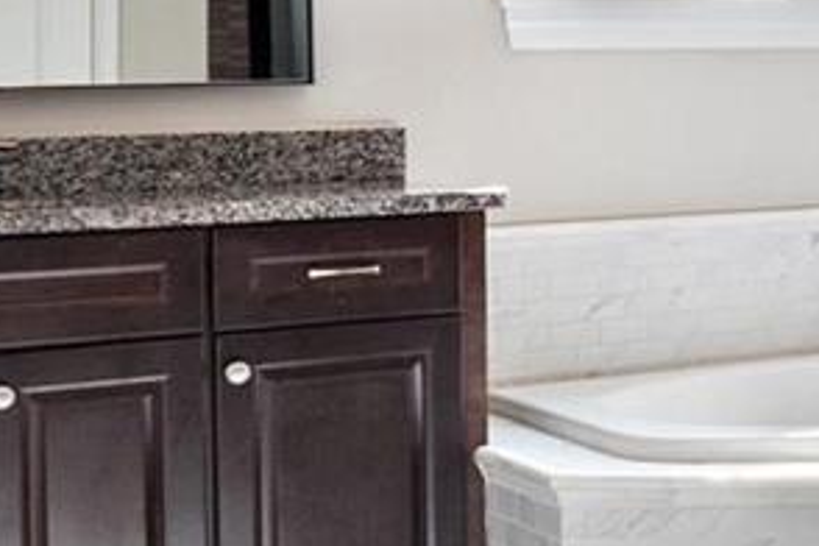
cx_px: 1359
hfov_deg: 19.2
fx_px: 1979
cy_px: 78
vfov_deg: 15.6
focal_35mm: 87
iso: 400
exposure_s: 1/6400
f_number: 6.3
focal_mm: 8
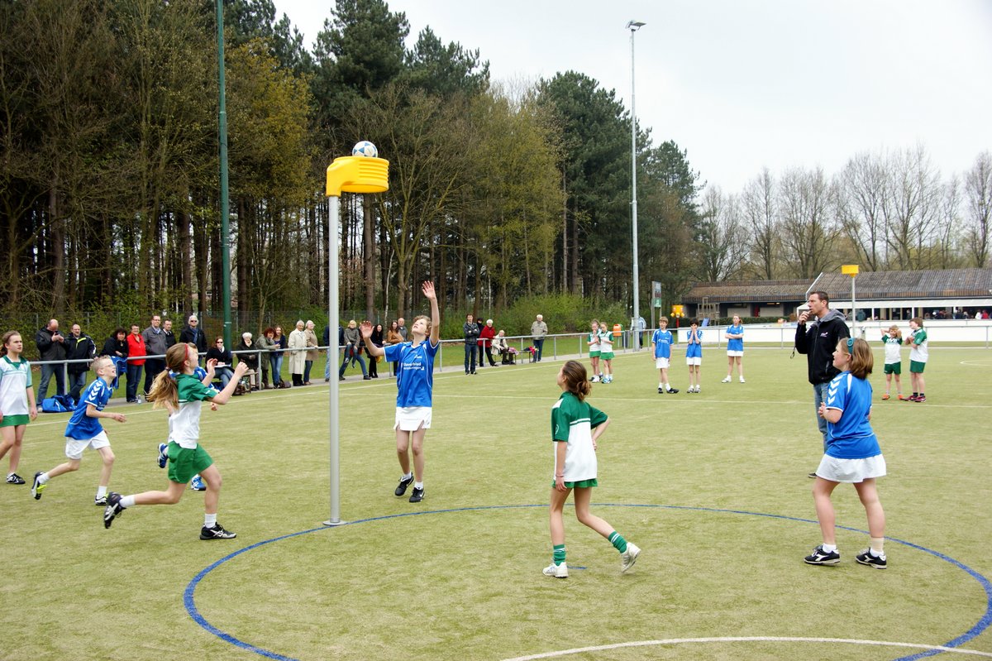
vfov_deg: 34.2
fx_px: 1074
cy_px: 330
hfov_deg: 49.6
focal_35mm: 39
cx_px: 496
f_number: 5.6
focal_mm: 26
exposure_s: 1/320
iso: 200
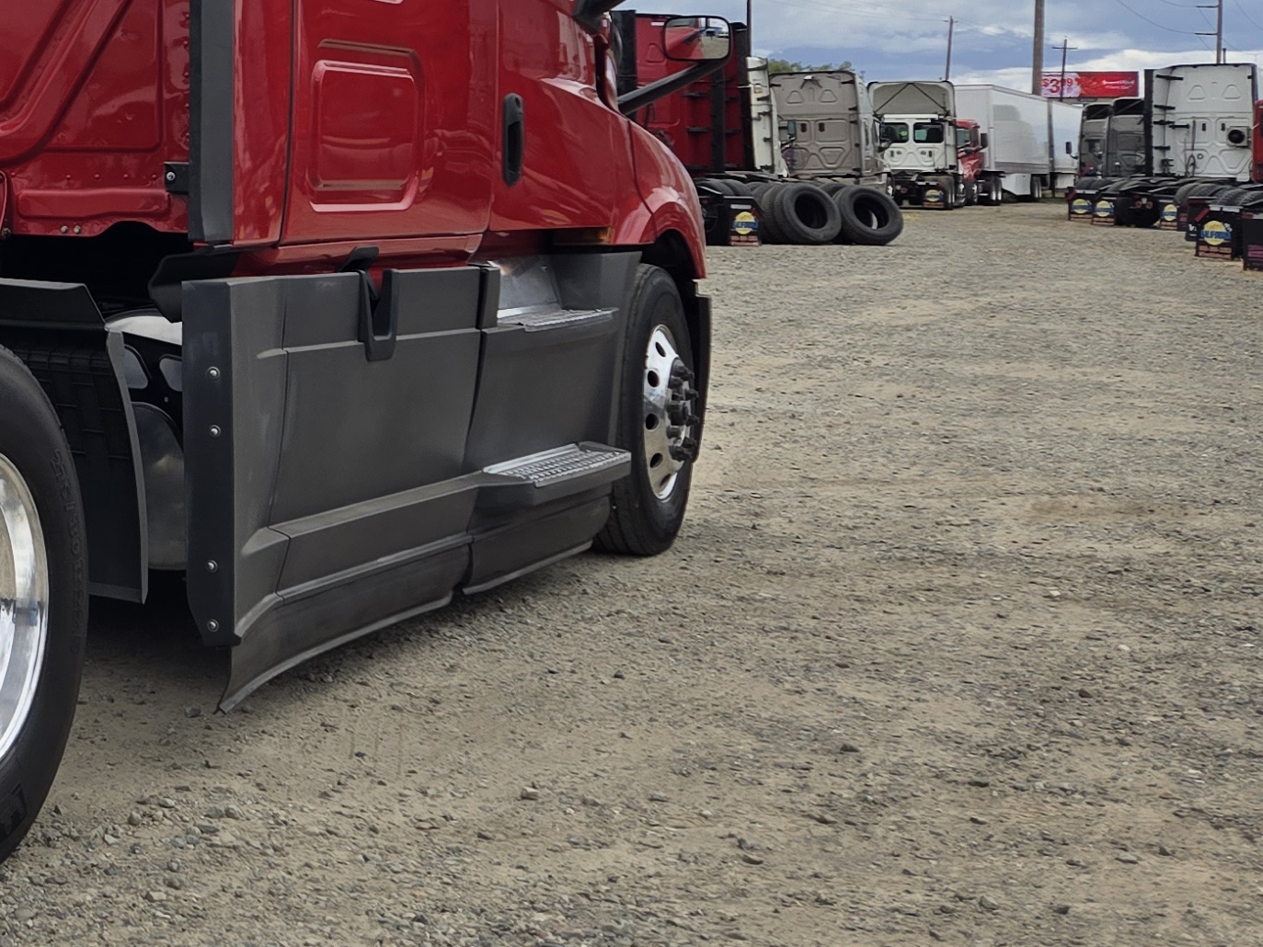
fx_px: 2445
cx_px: -456
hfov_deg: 24.5
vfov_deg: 21.4
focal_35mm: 67
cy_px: 78
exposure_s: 1/1844
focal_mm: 5.4
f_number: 1.8
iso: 25
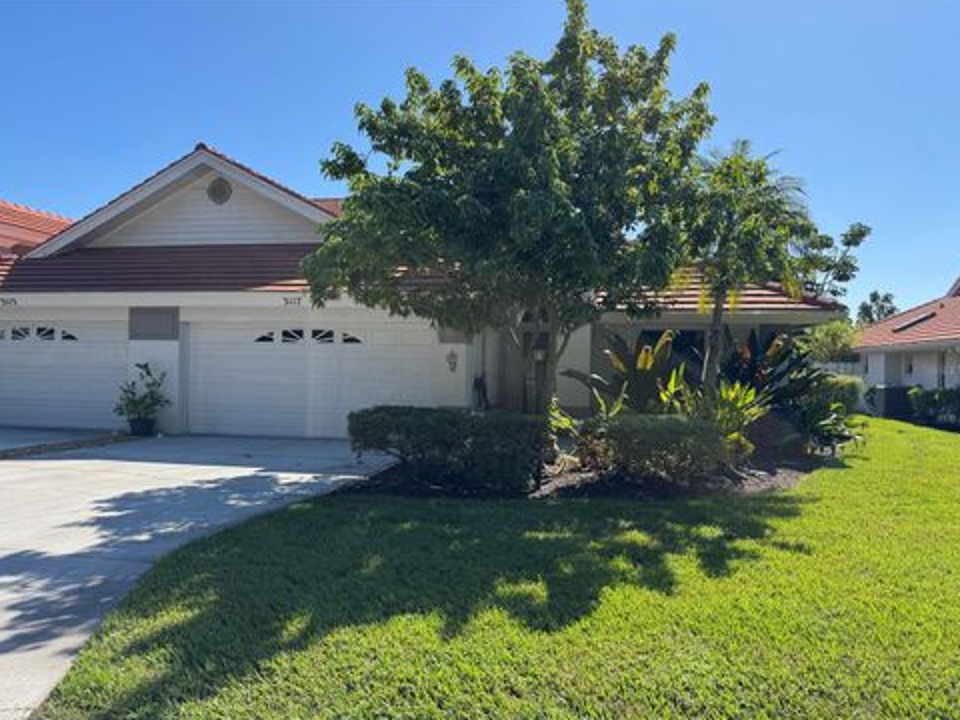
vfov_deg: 54.9
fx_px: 693
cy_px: 369
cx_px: 482
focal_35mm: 25
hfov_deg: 69.4
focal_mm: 6.76
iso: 80
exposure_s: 1/2105
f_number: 1.78
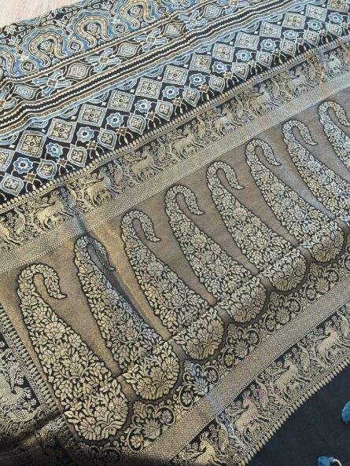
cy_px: 233
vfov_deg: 39.6
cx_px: 175
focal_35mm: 48
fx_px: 647
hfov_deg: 30.3
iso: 160
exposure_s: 1/60
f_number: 1.78
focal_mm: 6.86
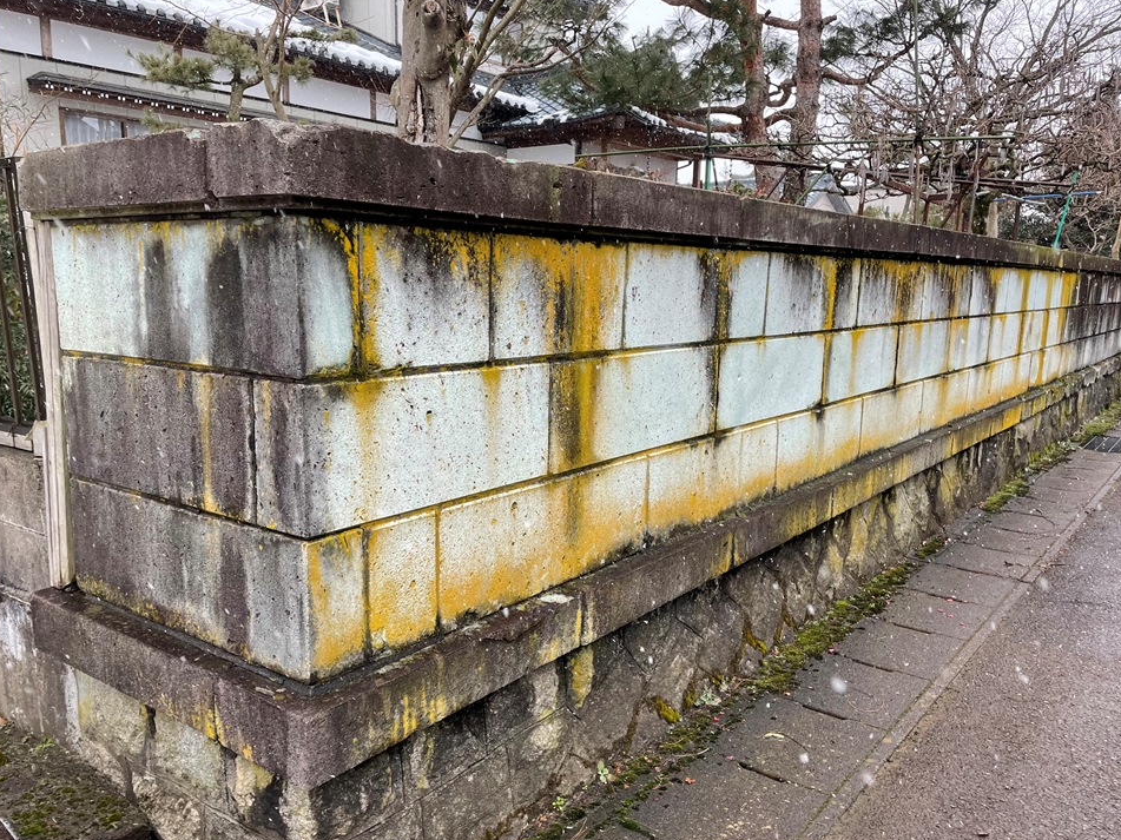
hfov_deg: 63.4
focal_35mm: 28
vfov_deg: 49.7
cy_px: 449
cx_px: 521
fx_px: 907
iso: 32
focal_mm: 4.2
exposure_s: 1/356
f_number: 1.6
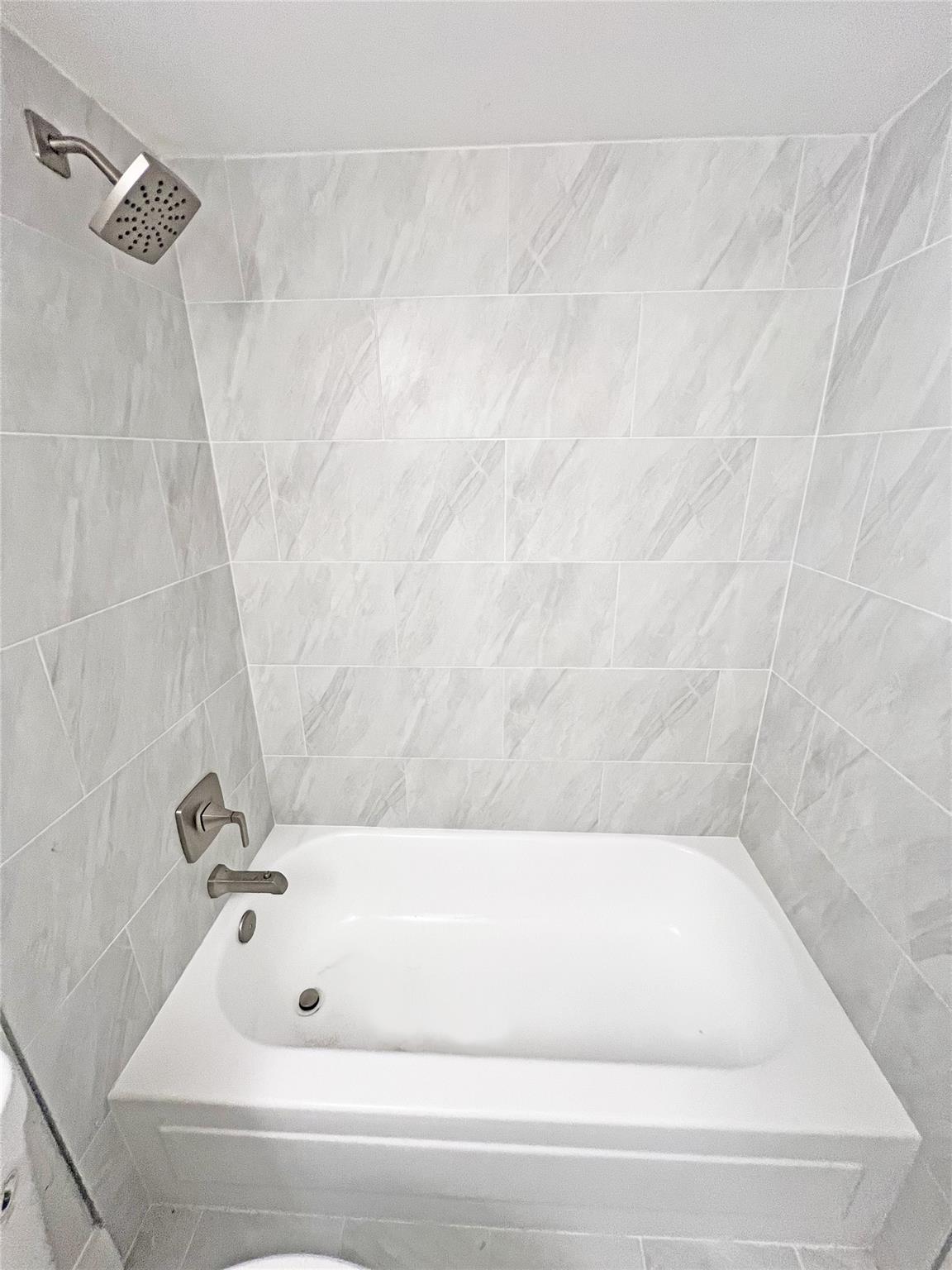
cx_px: 476
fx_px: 477
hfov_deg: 89.9
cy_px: 635
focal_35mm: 13
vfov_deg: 106.2
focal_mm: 1.57
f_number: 1.8
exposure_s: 1/120
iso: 200
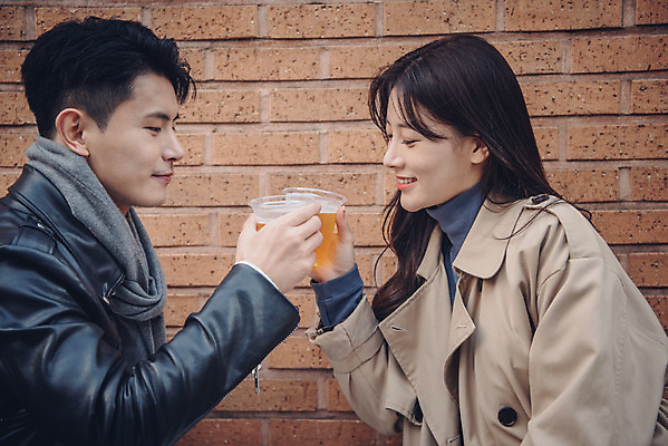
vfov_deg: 26.0
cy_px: 223
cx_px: 334
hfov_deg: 38.2
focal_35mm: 52
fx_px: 965
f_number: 3.5
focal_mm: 52
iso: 640
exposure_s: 1/80
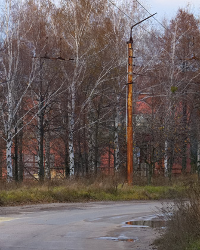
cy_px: 128
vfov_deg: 8.7
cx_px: -144
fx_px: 1651
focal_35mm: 223
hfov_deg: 6.8
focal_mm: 55.6
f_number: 7.1
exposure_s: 1/500
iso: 1000
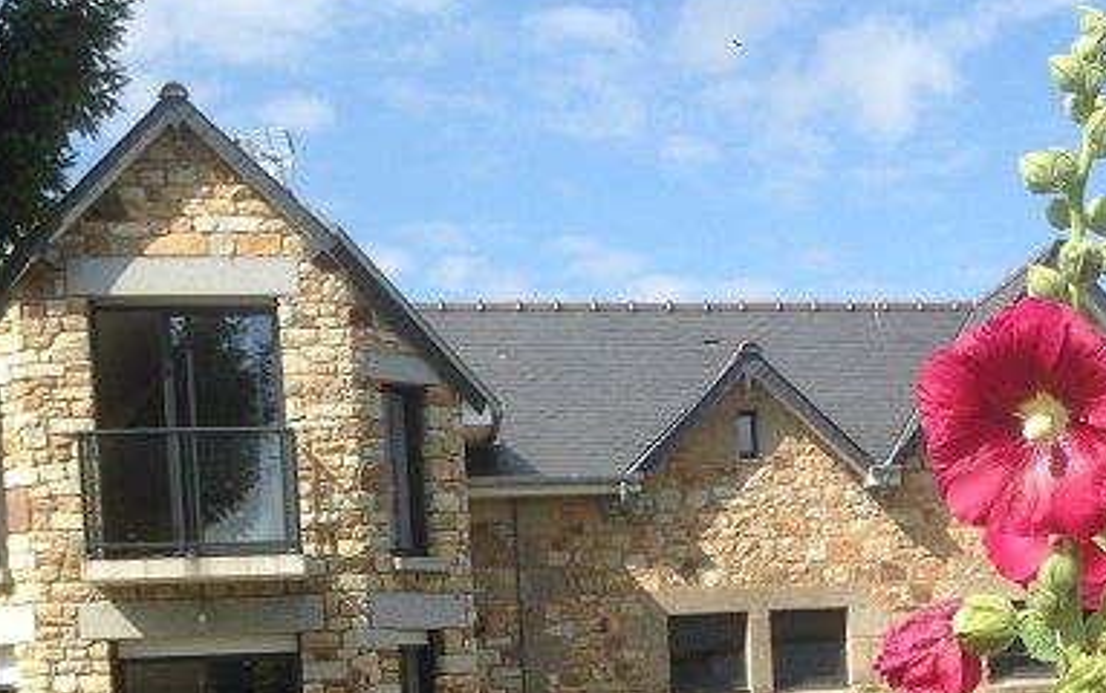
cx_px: 840
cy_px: 739
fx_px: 2202
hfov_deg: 27.8
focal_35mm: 73
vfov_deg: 17.4
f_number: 2.4
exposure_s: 1/1232
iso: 50
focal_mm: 4.12
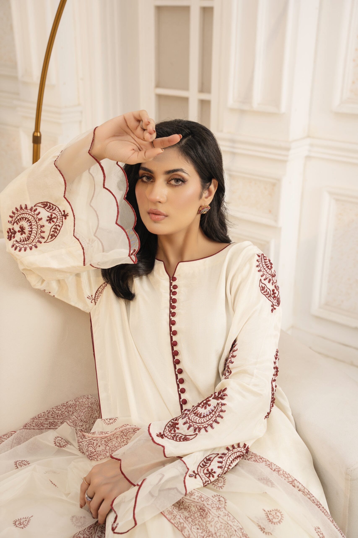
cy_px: 269
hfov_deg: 30.0
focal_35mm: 45
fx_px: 668
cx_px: 179
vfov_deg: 43.8
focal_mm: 44.8
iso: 160
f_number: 5
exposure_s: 1/200
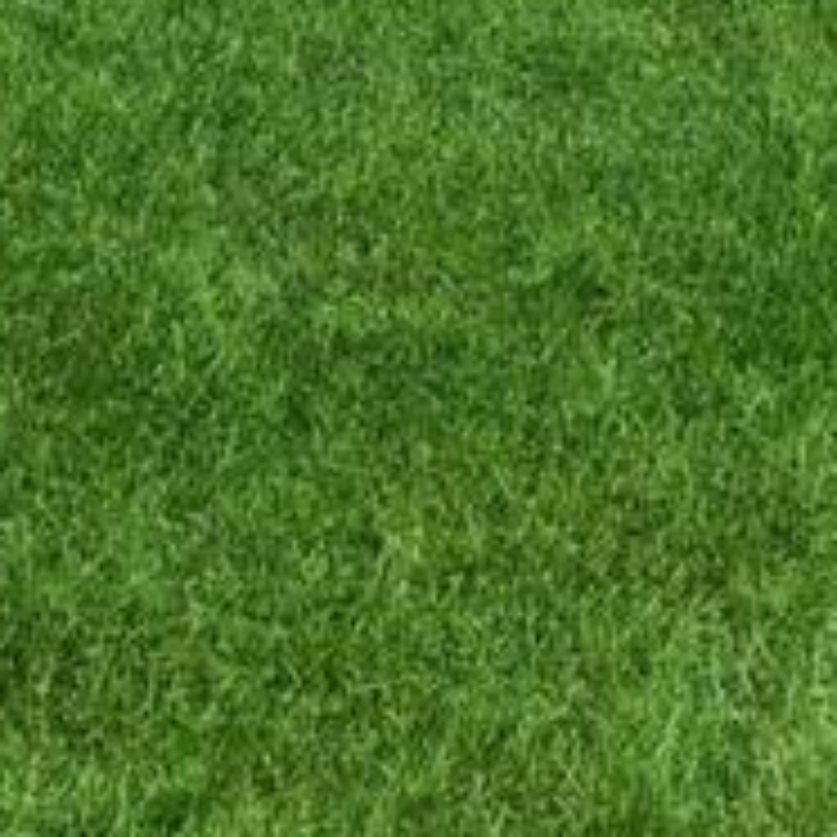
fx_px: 2872
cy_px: -1148
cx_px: 1228
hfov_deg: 15.4
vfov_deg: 12.9
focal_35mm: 105
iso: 800
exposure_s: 1/320
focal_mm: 16
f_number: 10
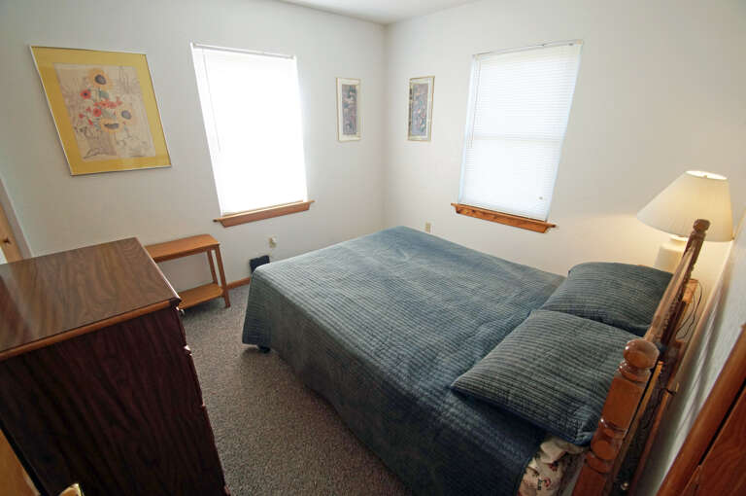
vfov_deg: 77.2
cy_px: 248
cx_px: 373
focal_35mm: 15
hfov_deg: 100.5
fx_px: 310
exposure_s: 1/60
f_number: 4
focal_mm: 10
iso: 500
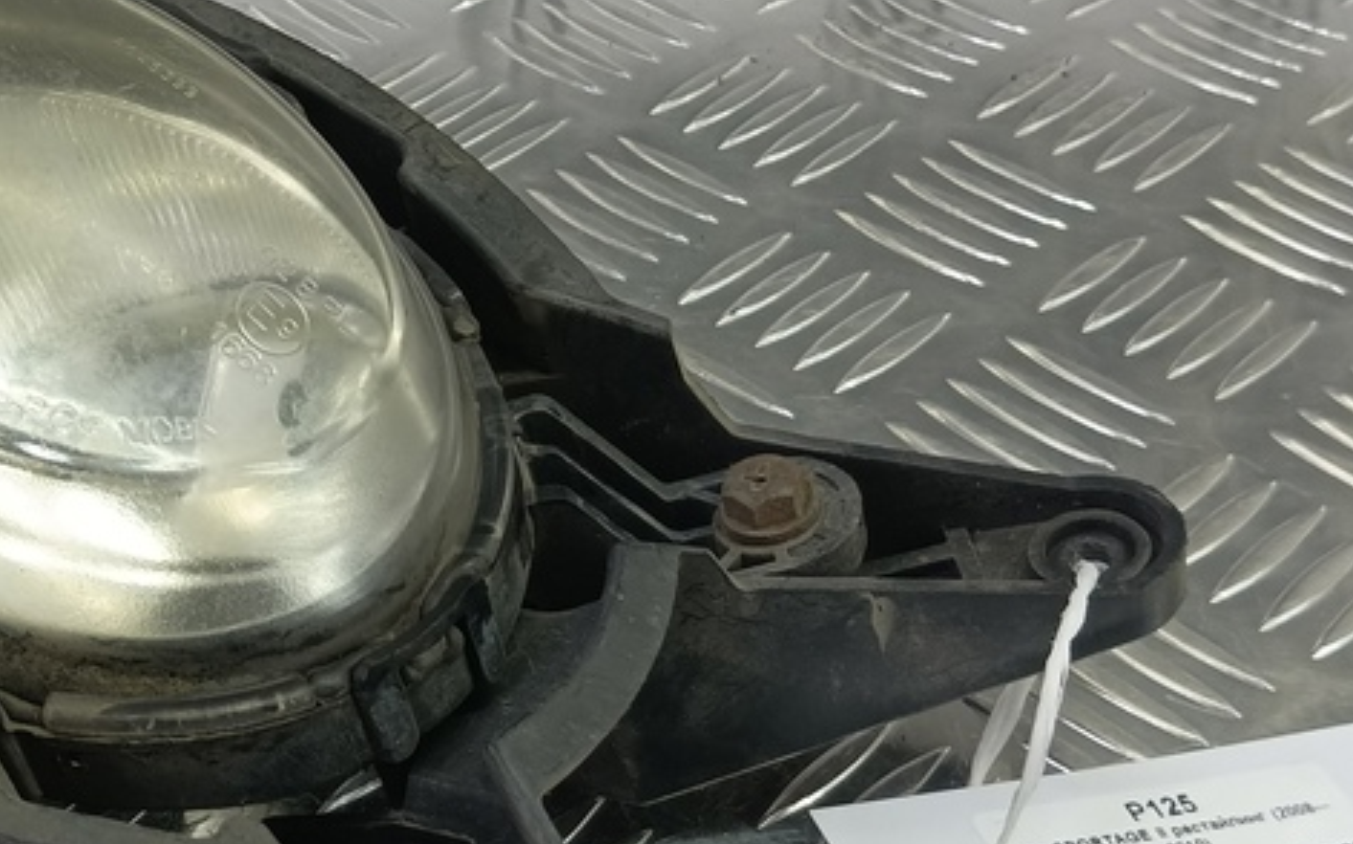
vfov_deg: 24.4
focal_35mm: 53
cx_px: 227
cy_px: 462
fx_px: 1954
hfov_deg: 36.6
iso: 119
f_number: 1.6
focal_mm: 4.11
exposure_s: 1/50
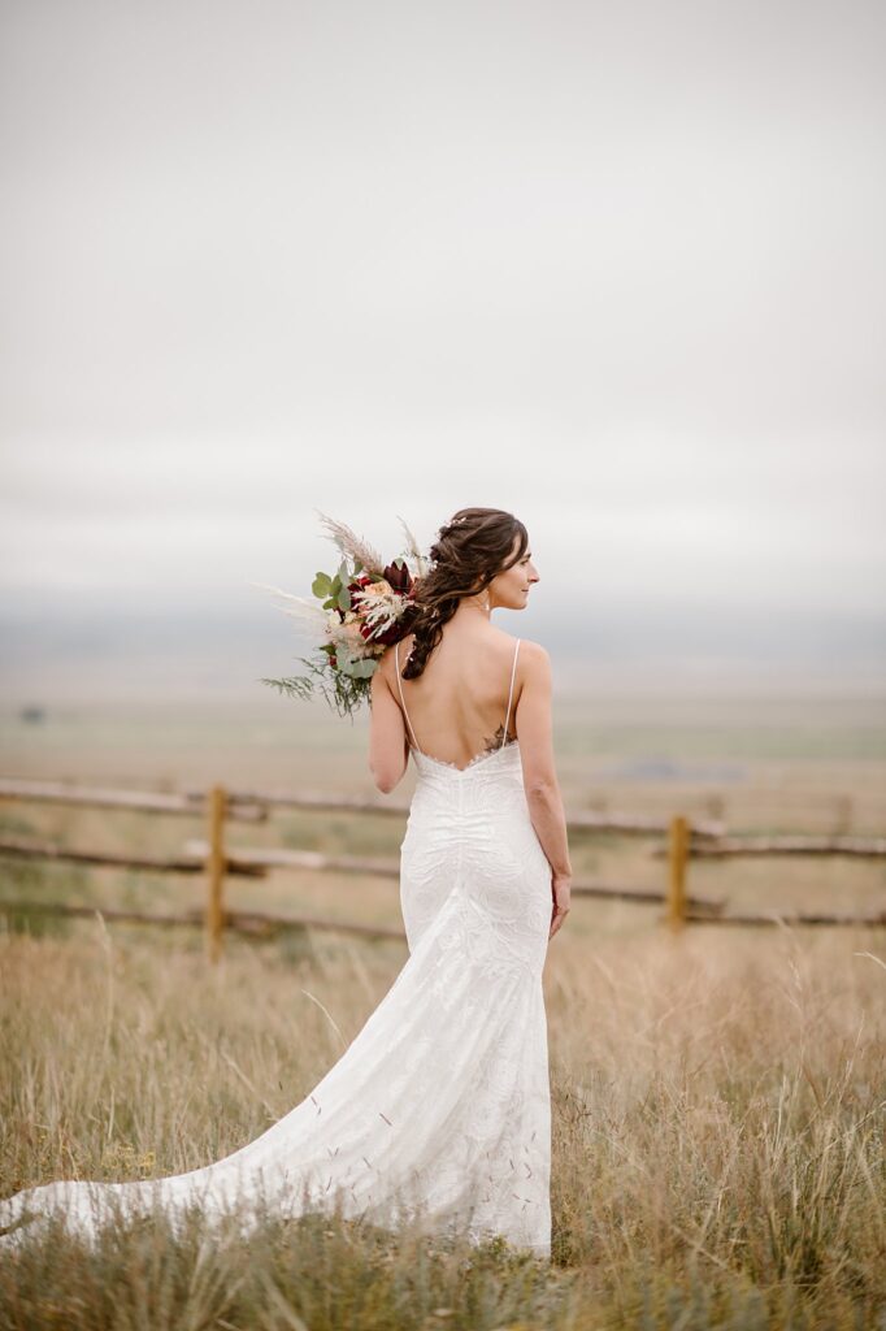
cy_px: 666
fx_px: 3140
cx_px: 443
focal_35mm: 85
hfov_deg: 16.1
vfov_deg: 23.9
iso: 200
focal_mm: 85
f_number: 1.8
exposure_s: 1/3200
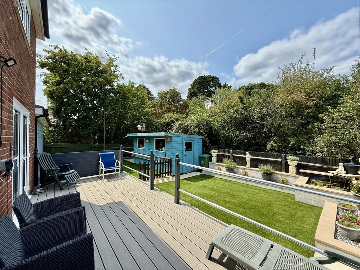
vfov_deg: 85.7
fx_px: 146
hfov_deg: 102.1
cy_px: 135
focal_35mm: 14
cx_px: 180
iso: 64
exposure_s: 1/1312
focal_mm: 2.22
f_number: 2.2
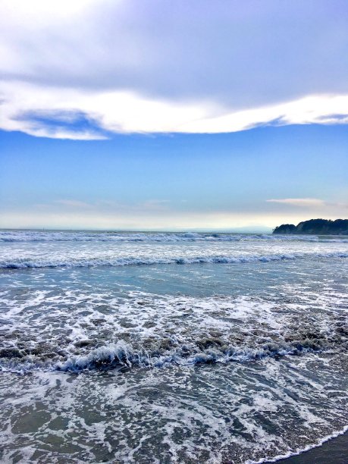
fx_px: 389
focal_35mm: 29
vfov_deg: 61.7
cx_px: 174
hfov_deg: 48.2
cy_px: 232
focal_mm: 4.15
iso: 25
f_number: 2.2
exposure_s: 1/3344
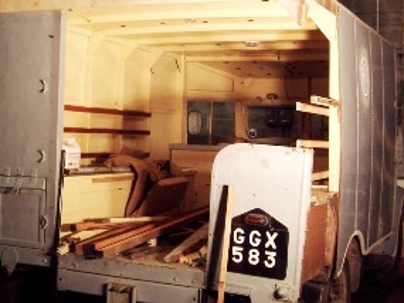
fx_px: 701
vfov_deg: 24.4
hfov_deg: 32.2
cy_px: 113
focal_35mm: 60
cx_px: 194
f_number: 2.8
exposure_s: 1/15
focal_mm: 6.3
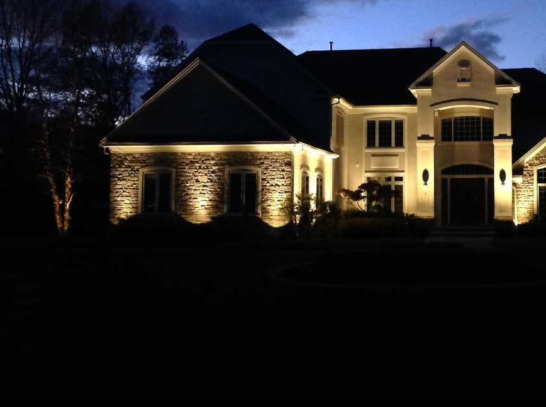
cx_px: 409
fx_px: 850
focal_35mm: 54
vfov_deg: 26.9
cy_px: 160
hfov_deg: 34.8
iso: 320
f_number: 2.4
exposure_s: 1/15
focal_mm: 4.28
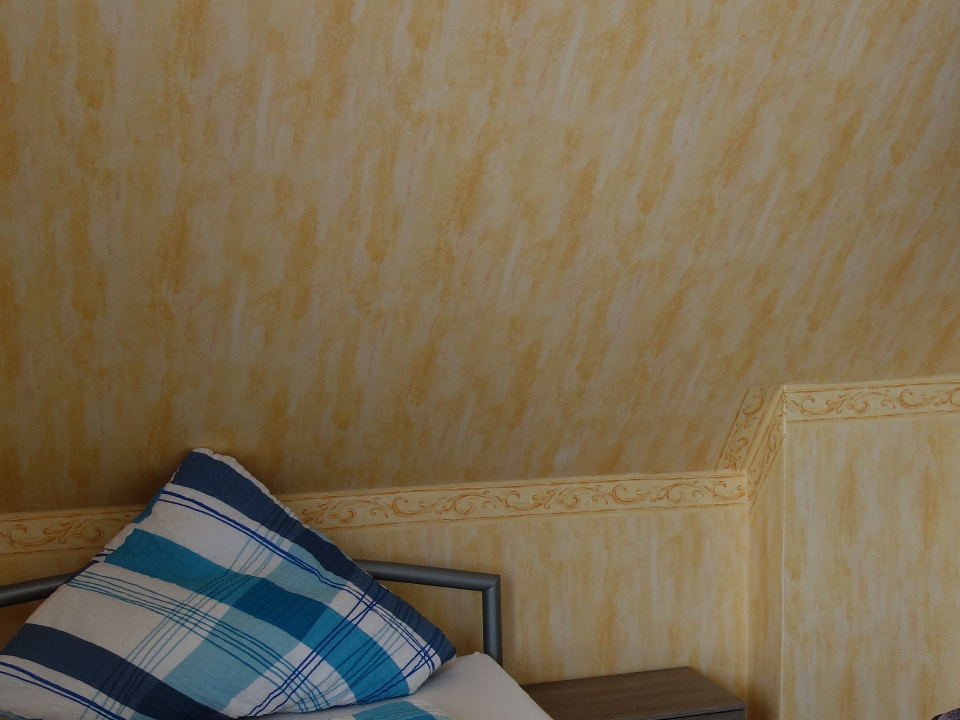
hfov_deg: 30.5
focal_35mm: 62
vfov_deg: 23.3
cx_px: 759
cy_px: 573
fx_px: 1719
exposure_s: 1/40
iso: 125
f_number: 1.8
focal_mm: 10.4
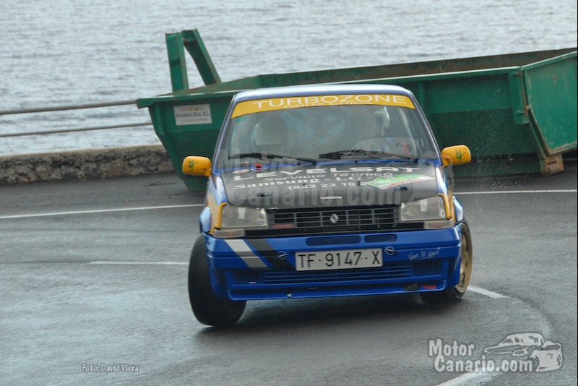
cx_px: 289
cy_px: 193
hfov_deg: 14.4
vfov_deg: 9.6
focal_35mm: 142
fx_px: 2289
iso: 200
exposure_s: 1/250
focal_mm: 95
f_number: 6.3
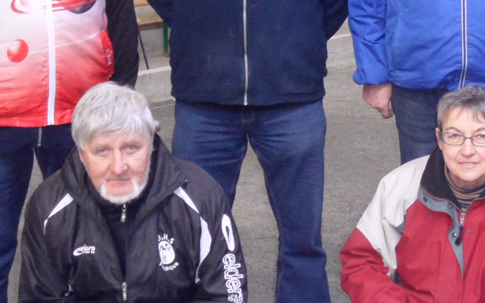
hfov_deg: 21.1
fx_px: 1282
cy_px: 83
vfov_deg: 13.4
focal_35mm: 97
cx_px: 397
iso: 400
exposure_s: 1/45
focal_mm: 6.5
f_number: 3.6
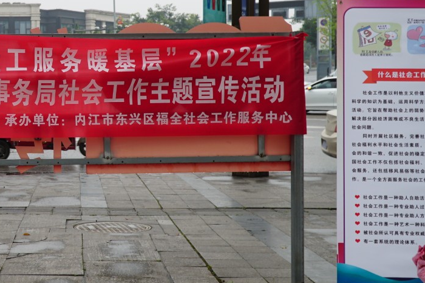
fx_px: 769
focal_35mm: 65
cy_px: 124
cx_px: 1
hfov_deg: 29.0
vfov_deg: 20.8
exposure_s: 1/80
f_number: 5
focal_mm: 19
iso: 100
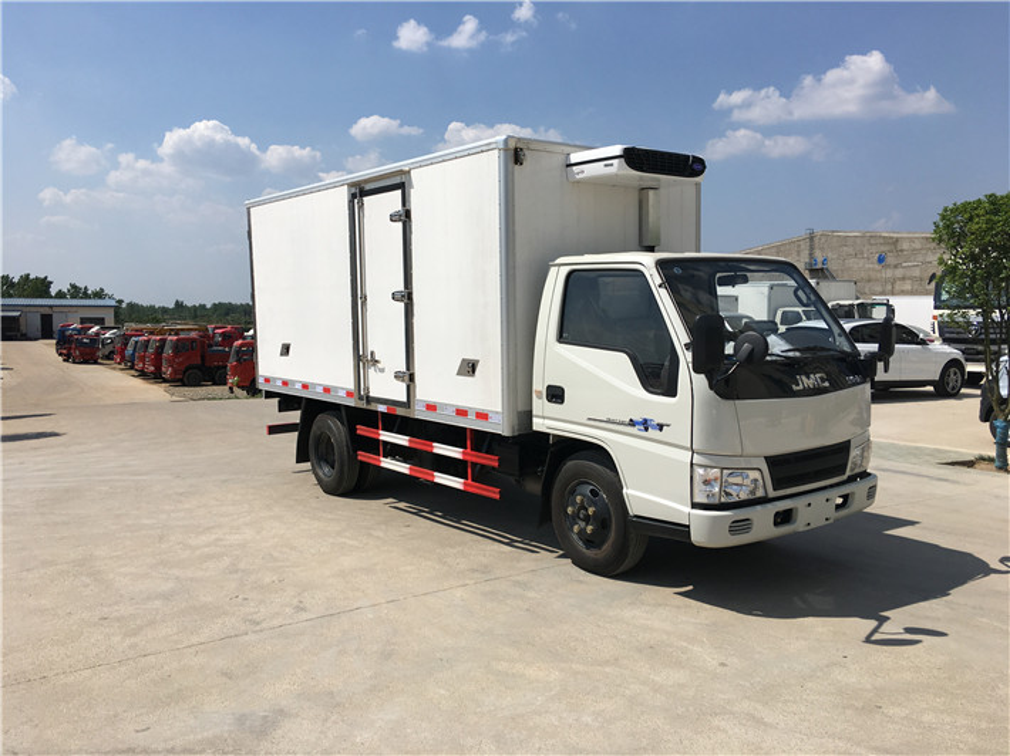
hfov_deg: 61.7
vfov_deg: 48.2
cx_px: 505
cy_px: 378
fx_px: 846
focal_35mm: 29
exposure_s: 1/3344
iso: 25
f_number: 2.2
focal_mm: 4.15
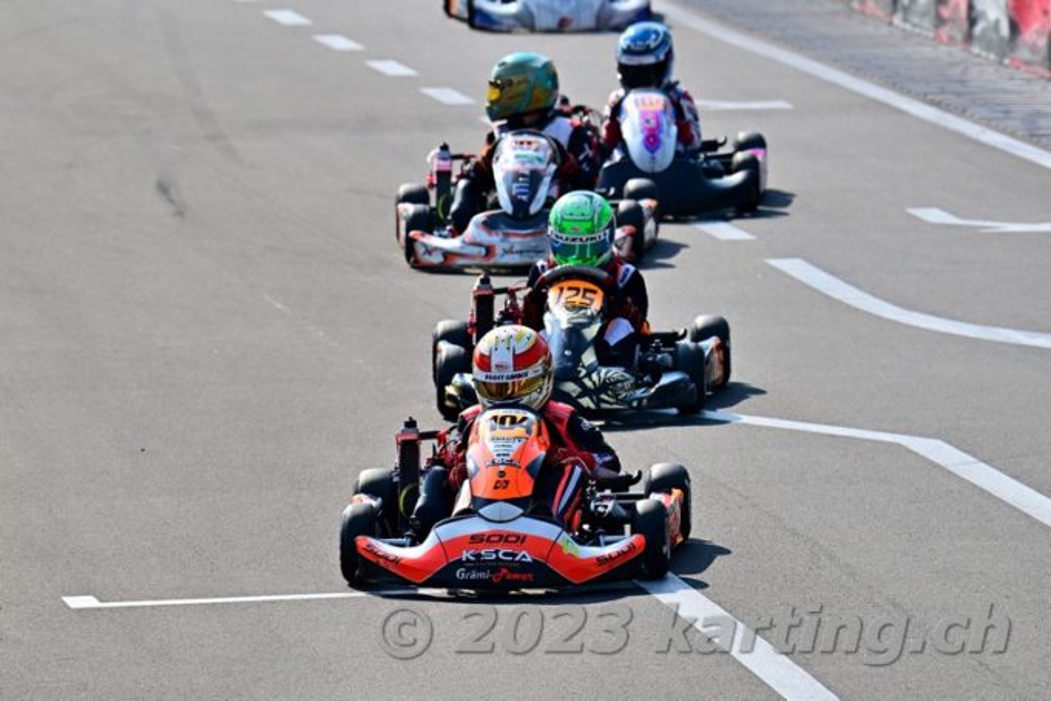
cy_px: 350
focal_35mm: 240
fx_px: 7006
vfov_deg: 5.7
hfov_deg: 8.6
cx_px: 526
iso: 200
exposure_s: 1/1600
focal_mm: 240
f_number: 5.6
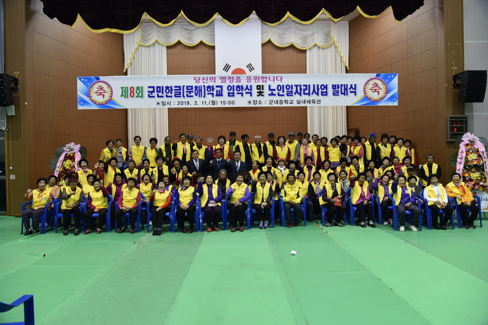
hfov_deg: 67.4
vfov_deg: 47.9
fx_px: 366
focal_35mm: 27
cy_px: 162
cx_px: 244
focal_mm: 27
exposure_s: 1/125
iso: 1000
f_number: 4.5
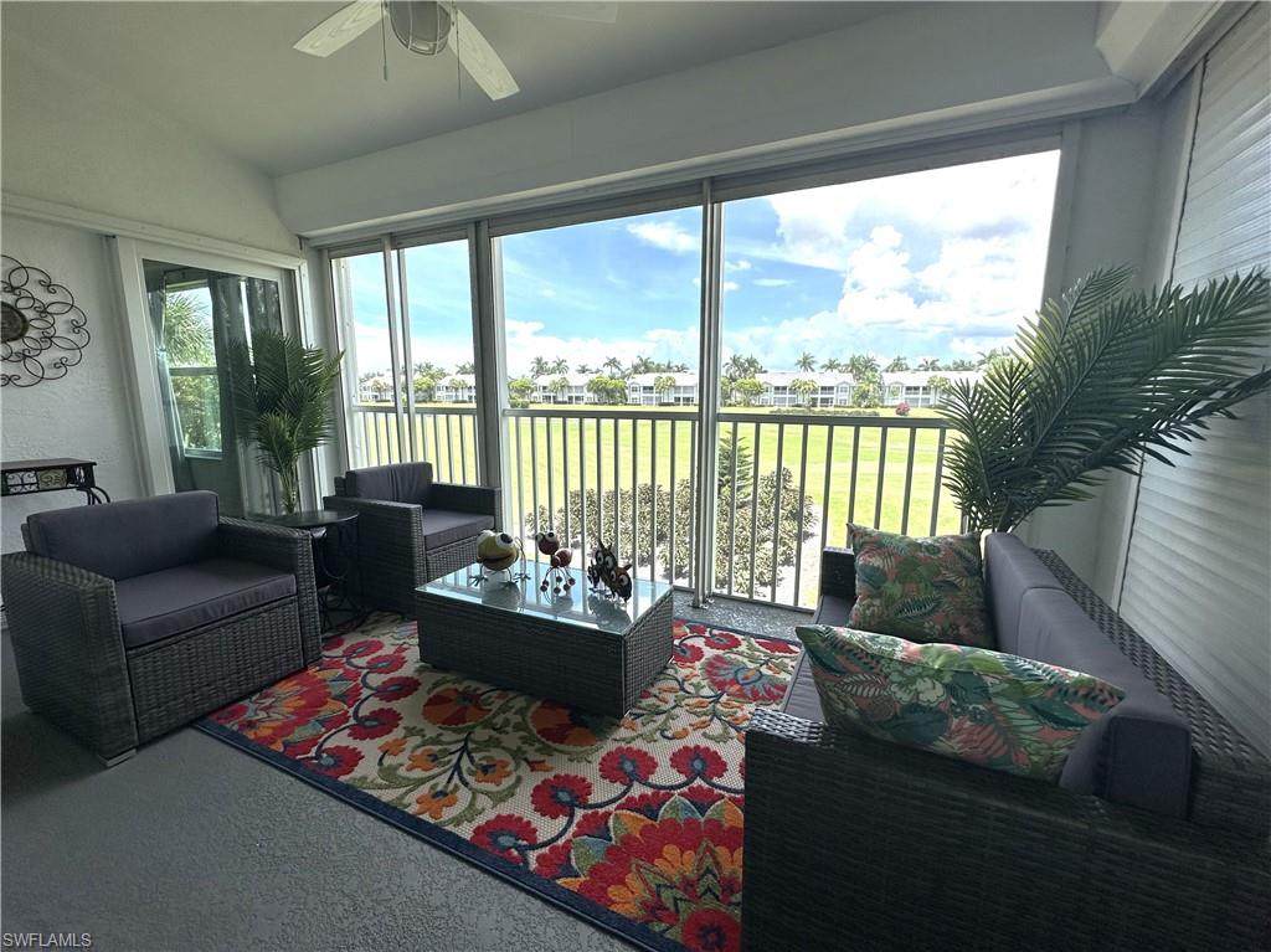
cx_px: 636
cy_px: 476
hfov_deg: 102.1
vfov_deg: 85.6
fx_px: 514
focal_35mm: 14
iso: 40
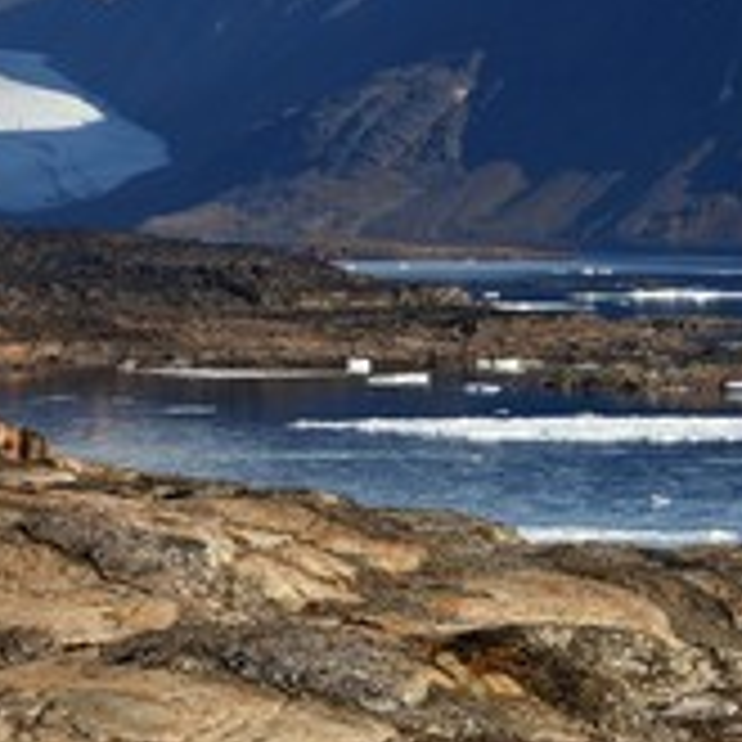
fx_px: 10501
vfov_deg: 4.0
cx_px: 189
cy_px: 184
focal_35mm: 433
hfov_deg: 4.0
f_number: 13
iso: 200
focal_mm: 200
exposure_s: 1/320
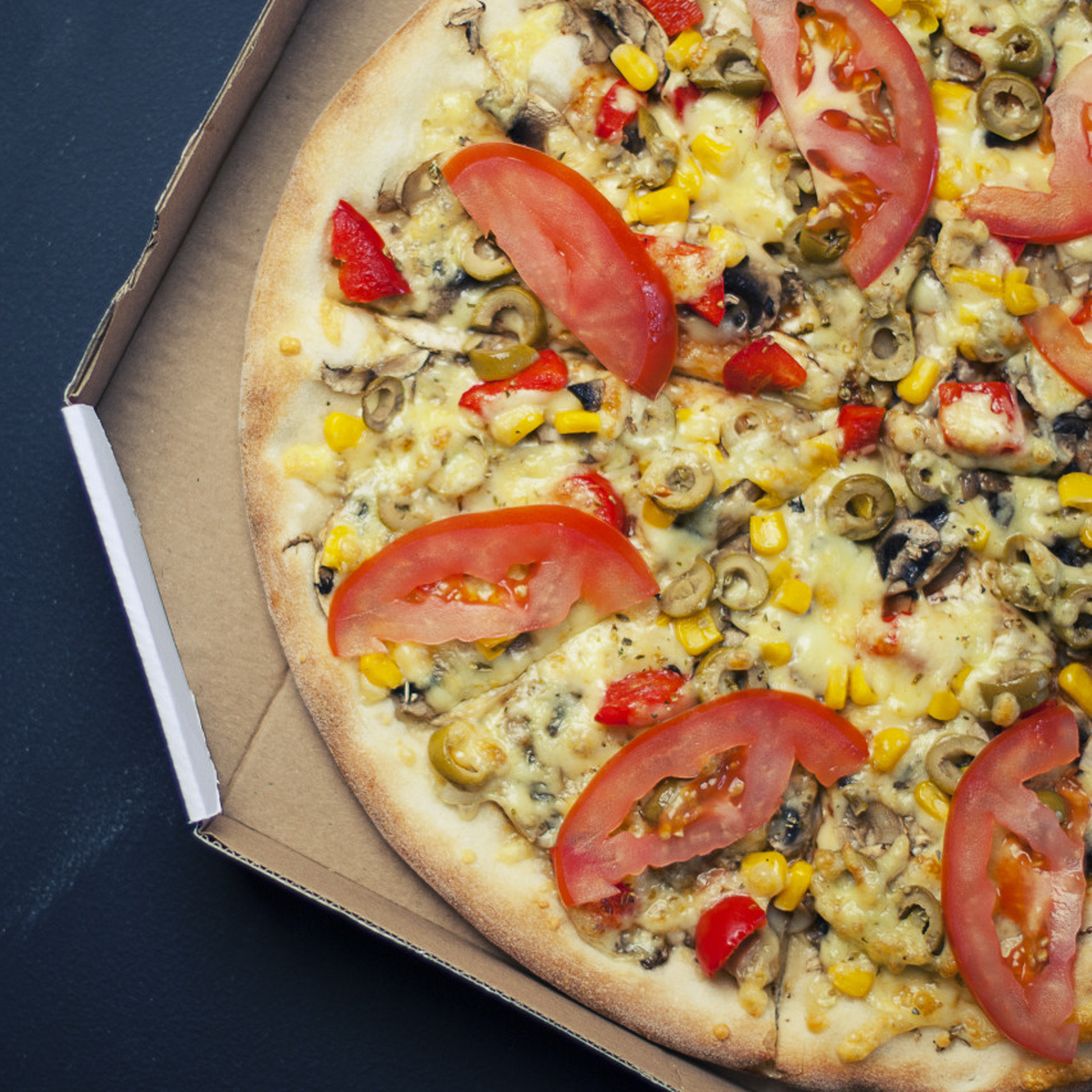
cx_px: 409
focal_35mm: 96
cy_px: 543
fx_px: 3426
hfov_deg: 18.1
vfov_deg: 18.1
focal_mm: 50
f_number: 1.4
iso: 100
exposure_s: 1/125
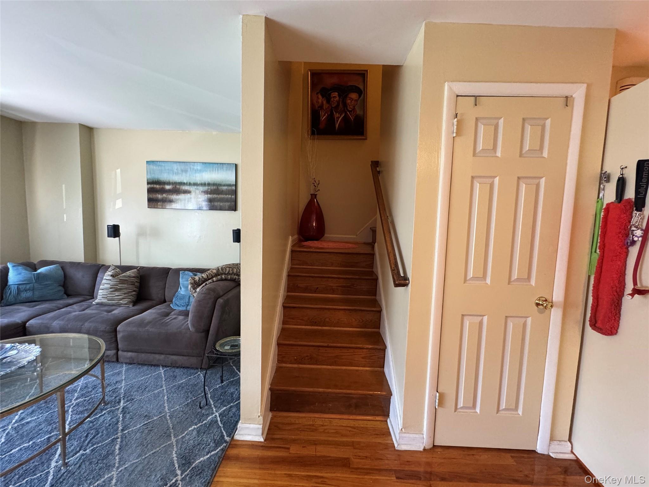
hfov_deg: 102.1
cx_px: 324
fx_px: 262
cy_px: 244
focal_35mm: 14
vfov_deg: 85.7
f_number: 2.2
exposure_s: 1/60
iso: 500
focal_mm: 2.22
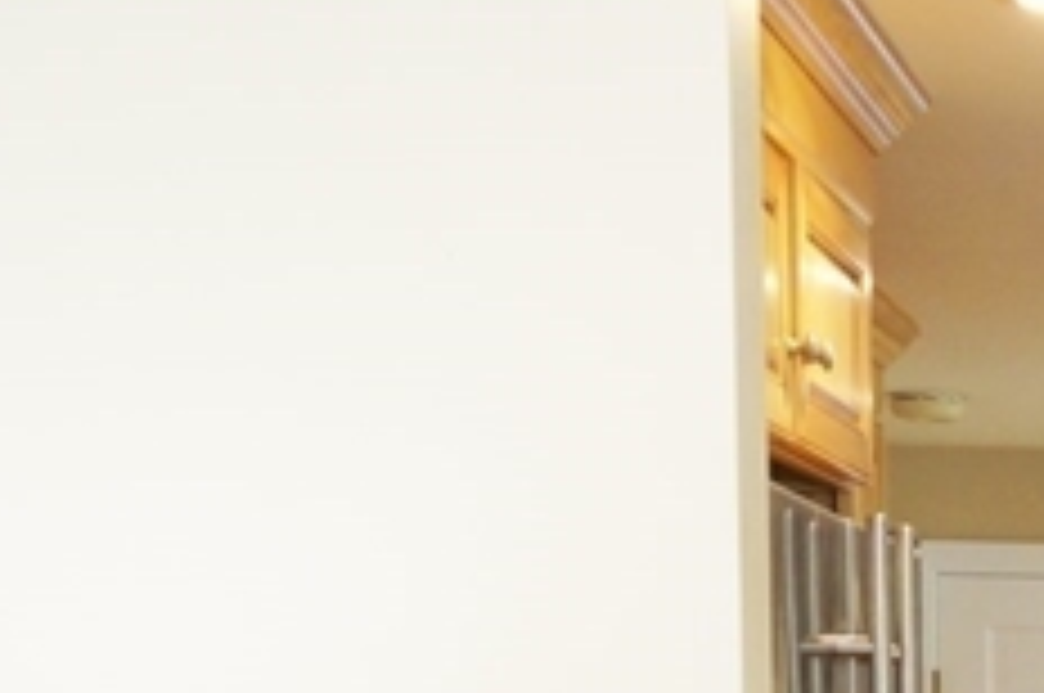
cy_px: 1508
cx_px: 1557
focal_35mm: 119
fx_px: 3446
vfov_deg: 10.3
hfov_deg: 15.8
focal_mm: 18
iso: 320
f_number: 4
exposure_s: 1/50
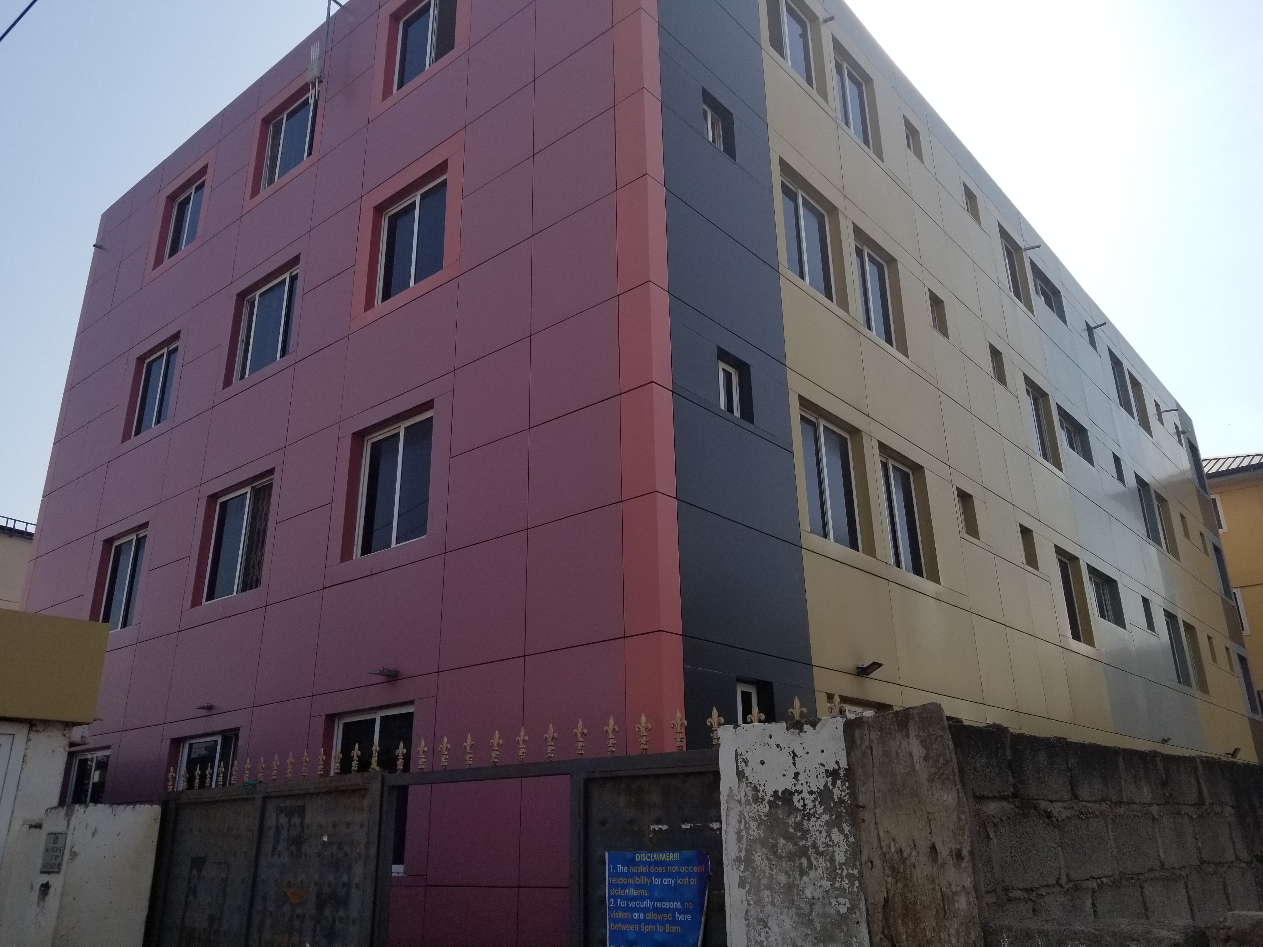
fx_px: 949
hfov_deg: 67.3
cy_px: 474
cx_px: 632
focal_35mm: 26
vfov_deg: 53.1
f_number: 1.7
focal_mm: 4.25
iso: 50
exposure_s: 1/3024
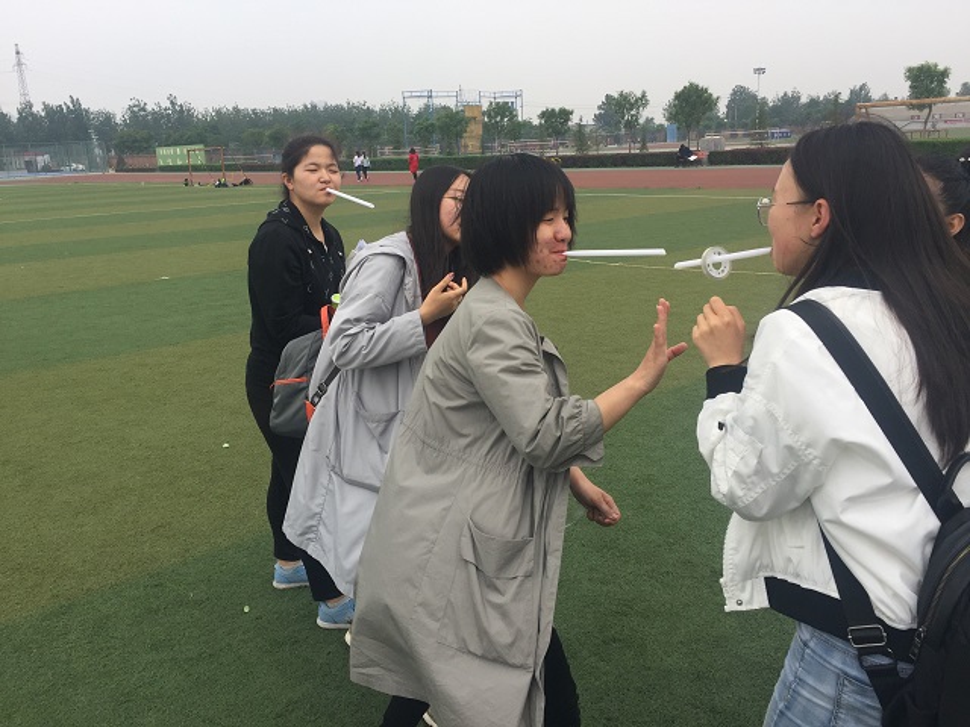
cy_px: 364
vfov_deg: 48.2
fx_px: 813
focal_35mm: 29
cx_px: 485
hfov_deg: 61.7
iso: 32
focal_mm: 4.15
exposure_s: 1/1464
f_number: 2.2
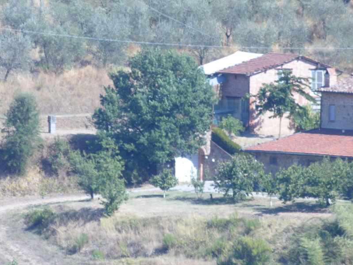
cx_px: 177
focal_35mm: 1187
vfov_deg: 1.3
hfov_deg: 1.7
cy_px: 132
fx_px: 12106
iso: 100
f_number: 6.5
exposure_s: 1/250
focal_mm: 168
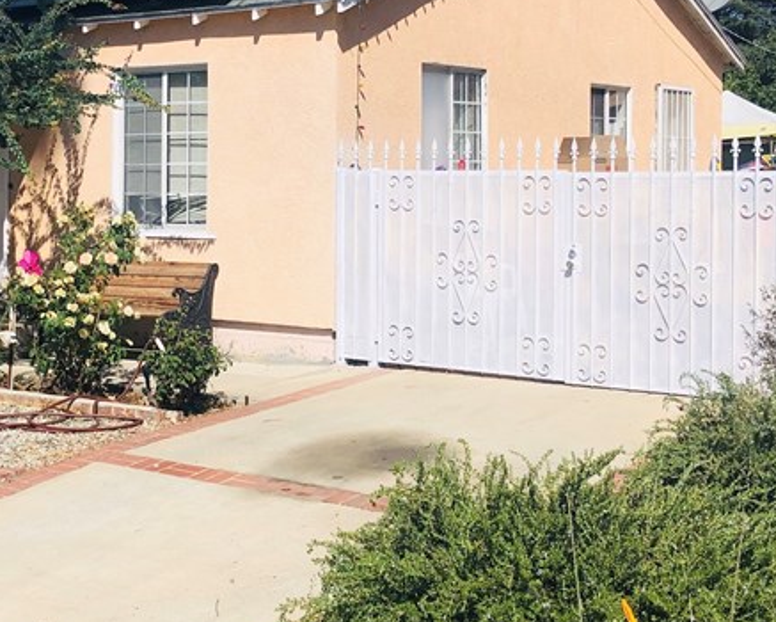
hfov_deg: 29.3
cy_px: 247
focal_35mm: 64
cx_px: 245
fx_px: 1471
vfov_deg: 23.8
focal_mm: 4
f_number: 1.8
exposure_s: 1/3745
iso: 25
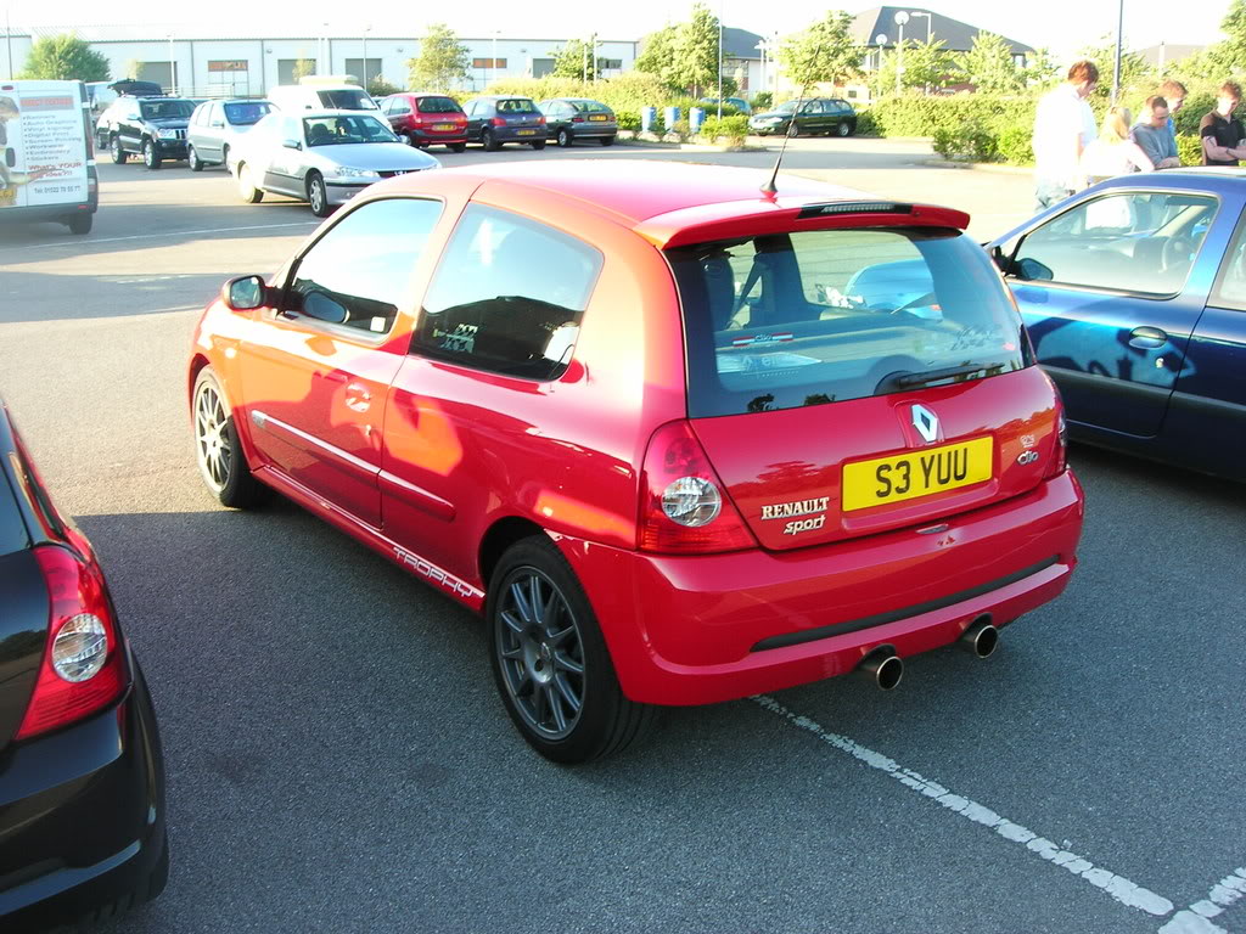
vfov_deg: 37.7
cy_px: 467
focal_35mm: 38
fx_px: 1368
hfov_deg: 49.0
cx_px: 623
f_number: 4.8
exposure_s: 1/56.4
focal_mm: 7.8
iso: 64
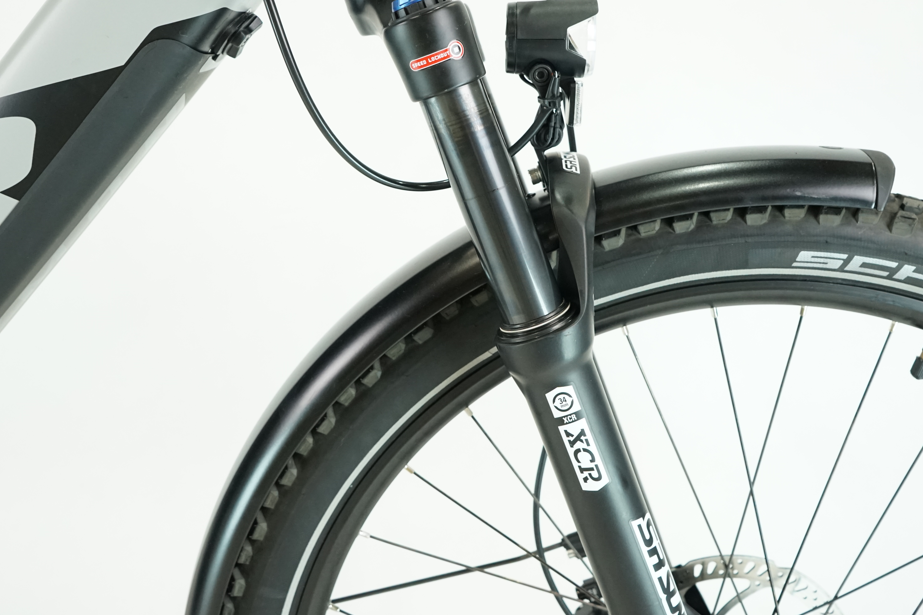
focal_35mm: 38
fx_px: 974
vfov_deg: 34.7
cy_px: 205
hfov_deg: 50.7
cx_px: 443
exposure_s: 1/200
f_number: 5.6
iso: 2500
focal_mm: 28
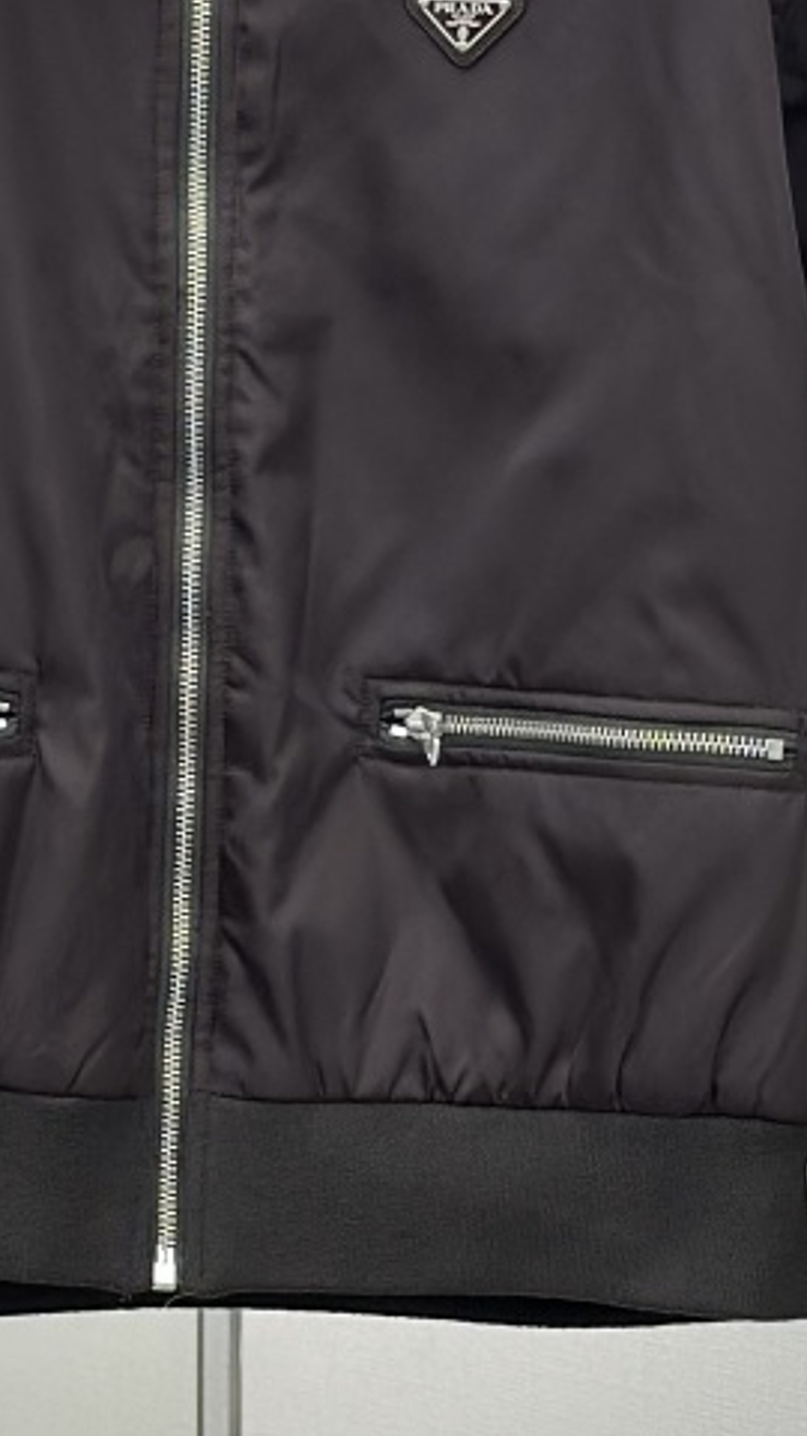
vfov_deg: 13.7
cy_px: 853
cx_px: 191
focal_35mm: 157
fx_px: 5973
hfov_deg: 7.7
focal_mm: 6.86
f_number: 1.78
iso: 80
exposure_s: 1/203
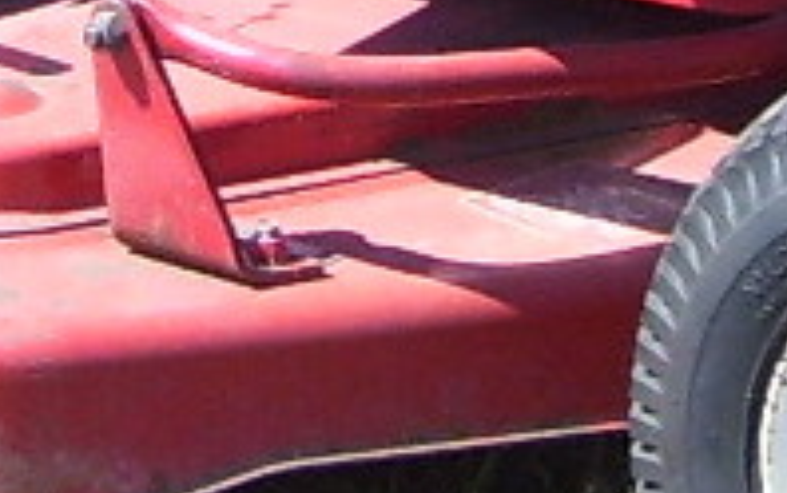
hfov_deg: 9.7
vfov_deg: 5.9
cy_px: -477
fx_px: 4635
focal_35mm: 216
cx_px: 417
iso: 80
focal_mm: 7
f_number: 3
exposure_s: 1/500
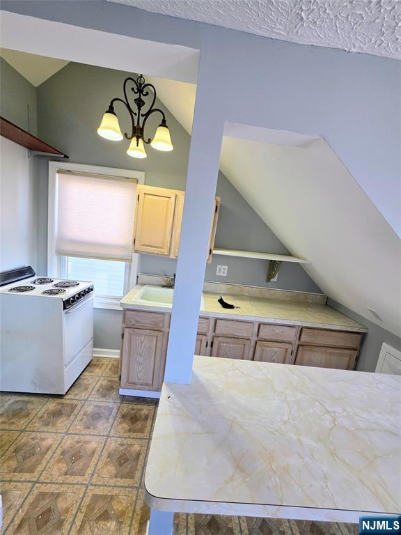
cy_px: 268
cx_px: 200
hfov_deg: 89.9
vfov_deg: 106.2
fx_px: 201
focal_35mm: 13
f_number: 1.9
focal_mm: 2.2
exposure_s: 1/120
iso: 100
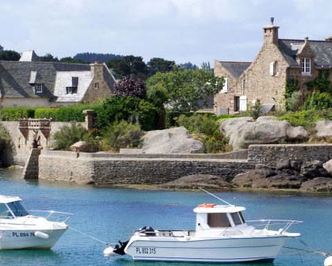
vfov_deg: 12.7
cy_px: 143
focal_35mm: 121
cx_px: 236
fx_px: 1189
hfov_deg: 15.8
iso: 100
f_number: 11
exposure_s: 1/160
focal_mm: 60
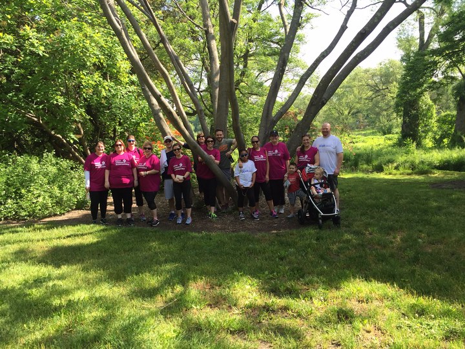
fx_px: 390
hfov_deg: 61.7
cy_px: 174
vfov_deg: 48.2
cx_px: 232
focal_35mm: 29
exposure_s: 1/399
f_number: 2.2
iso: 32
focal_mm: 4.15
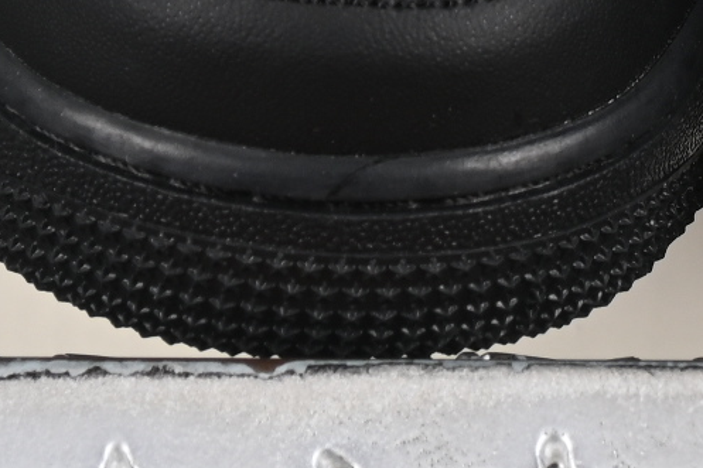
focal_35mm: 420
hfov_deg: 4.9
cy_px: -457
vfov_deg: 3.2
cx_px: 720
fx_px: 8198
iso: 160
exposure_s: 1/60
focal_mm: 50
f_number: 6.3
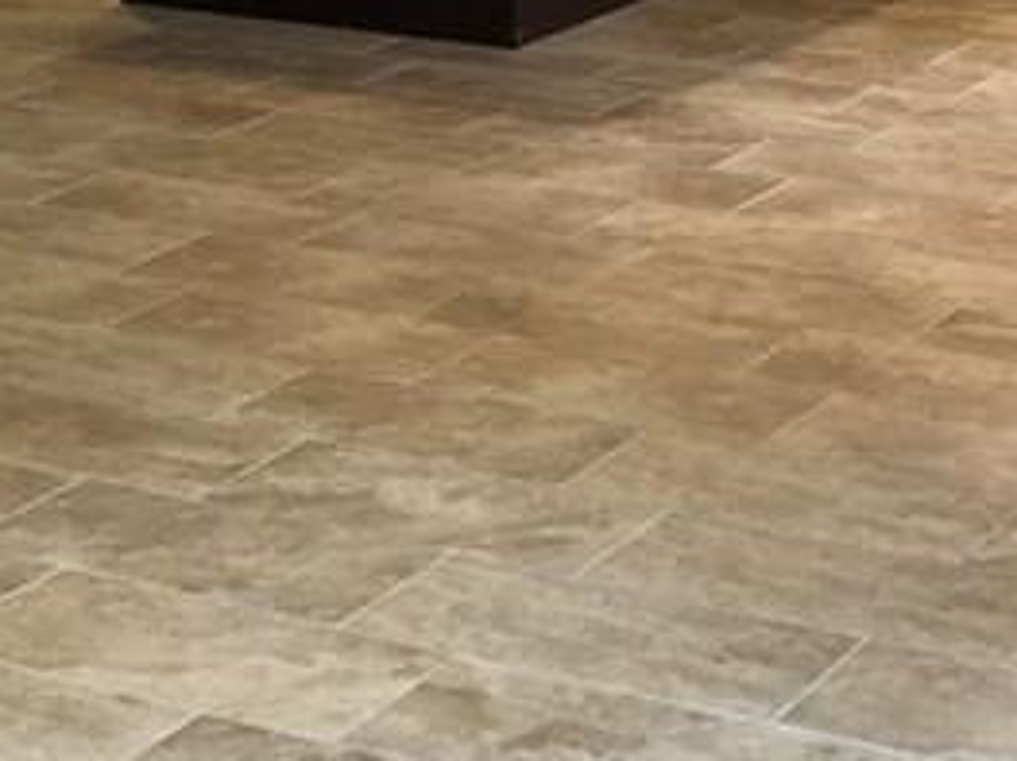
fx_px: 3318
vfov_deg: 12.3
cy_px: -444
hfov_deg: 17.4
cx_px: 460
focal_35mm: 113
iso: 40
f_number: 1.8
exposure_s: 1/24
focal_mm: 3.99
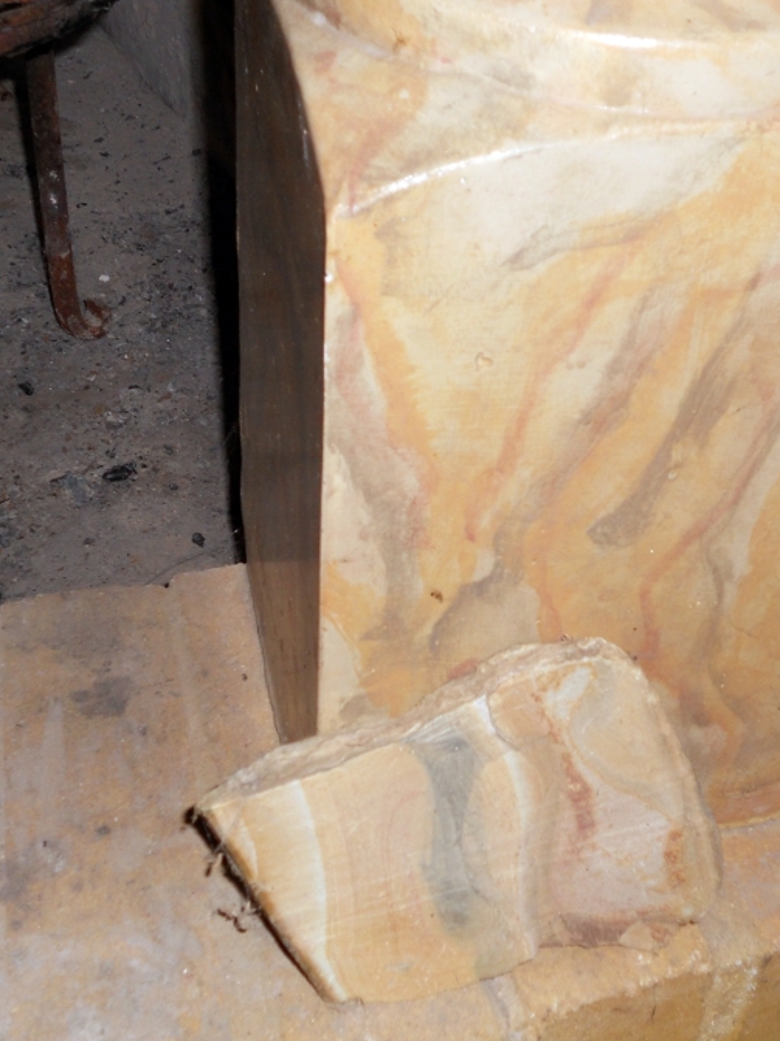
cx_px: 499
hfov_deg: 28.4
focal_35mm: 51
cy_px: 519
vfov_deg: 37.5
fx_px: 1533
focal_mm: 6.9
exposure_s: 1/30
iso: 80
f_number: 3.9
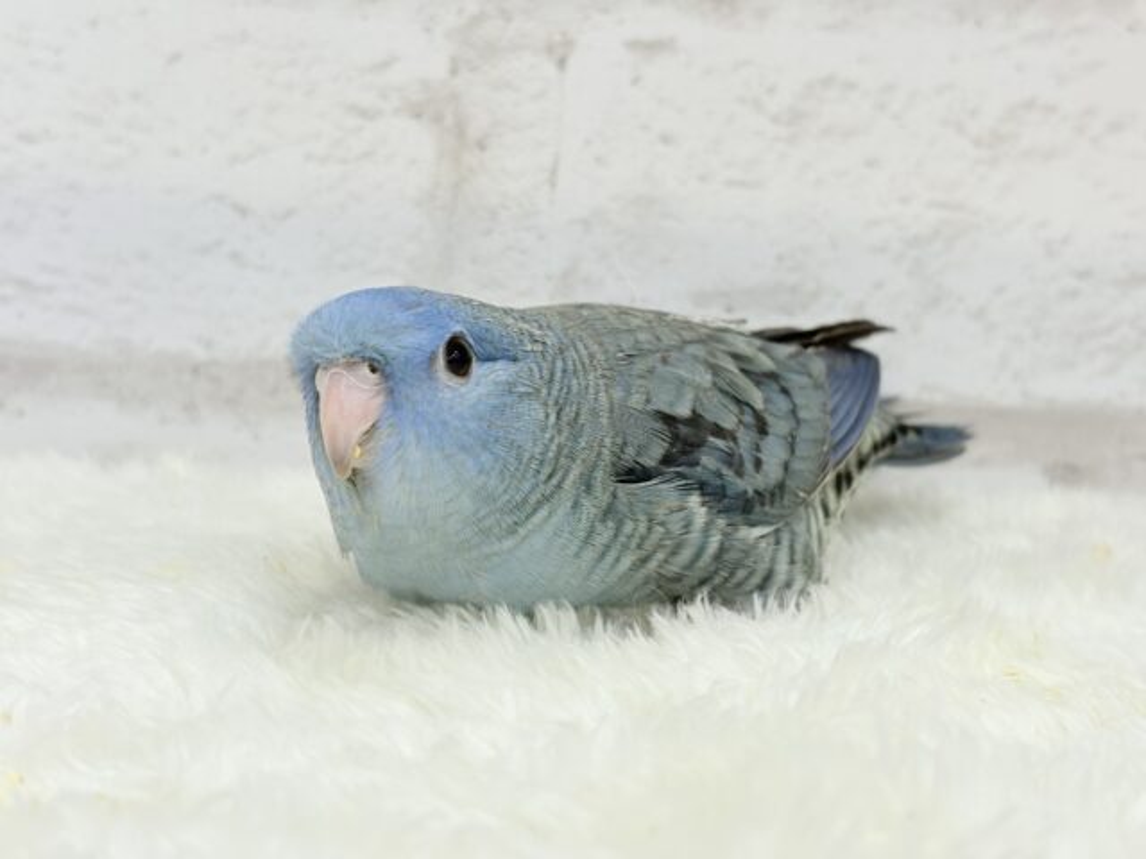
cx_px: 573
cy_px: 430
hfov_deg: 36.8
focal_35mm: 52
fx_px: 1722
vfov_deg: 28.0
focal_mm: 5.96
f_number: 1.6
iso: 50
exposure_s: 1/50
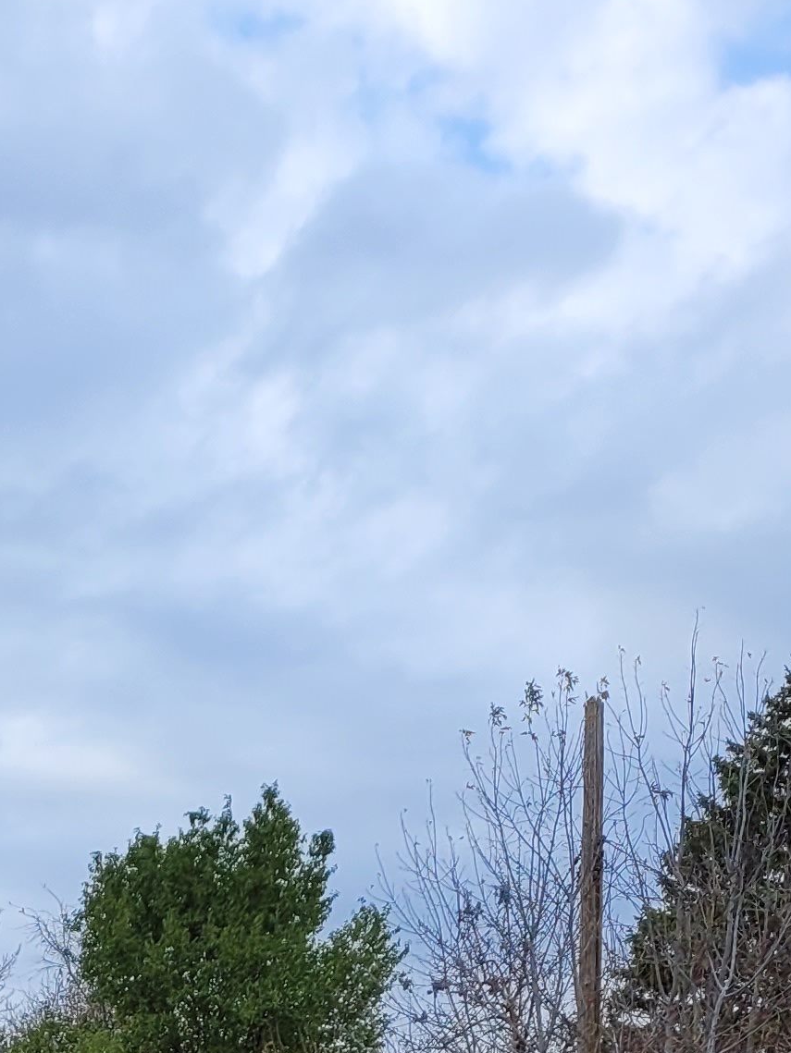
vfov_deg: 18.0
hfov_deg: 14.7
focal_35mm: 92
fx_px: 2801
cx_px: -470
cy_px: 1767
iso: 40
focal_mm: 5.4
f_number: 1.8
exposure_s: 1/1376
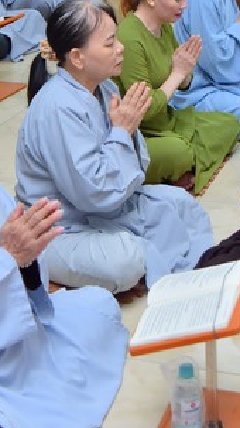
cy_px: 45
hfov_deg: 13.4
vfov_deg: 23.1
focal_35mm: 90
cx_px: 157
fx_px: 1020
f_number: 6.3
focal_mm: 40
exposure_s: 1/80
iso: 1000
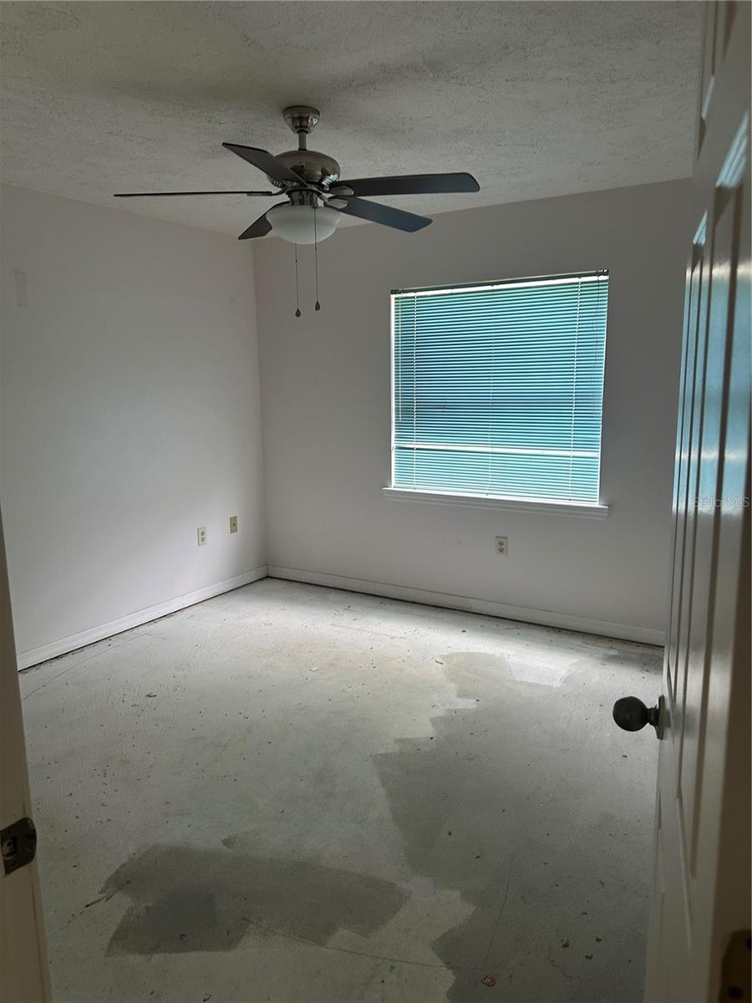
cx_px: 376
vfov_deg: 71.6
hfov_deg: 56.8
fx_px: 695
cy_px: 502
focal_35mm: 24
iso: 160
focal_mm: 6.86
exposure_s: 1/60
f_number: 1.78
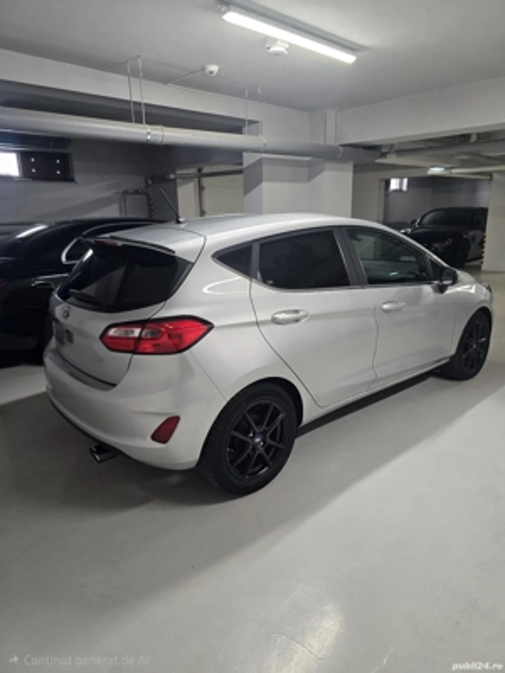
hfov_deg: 58.9
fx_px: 447
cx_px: 252
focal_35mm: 23
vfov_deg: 73.9
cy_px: 336
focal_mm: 6.3
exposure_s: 1/101
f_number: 1.7
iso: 250
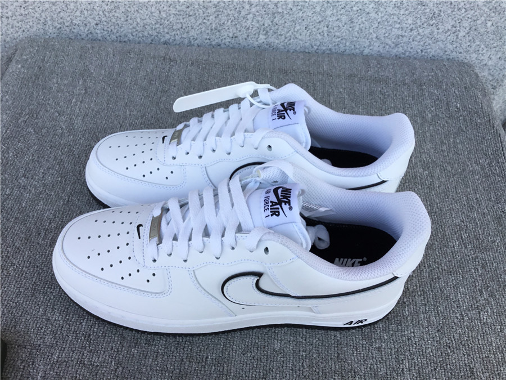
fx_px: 453
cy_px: 190
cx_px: 253
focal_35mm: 31
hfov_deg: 58.4
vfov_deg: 45.4
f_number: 2.4
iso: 25
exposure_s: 1/255
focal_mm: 3.3
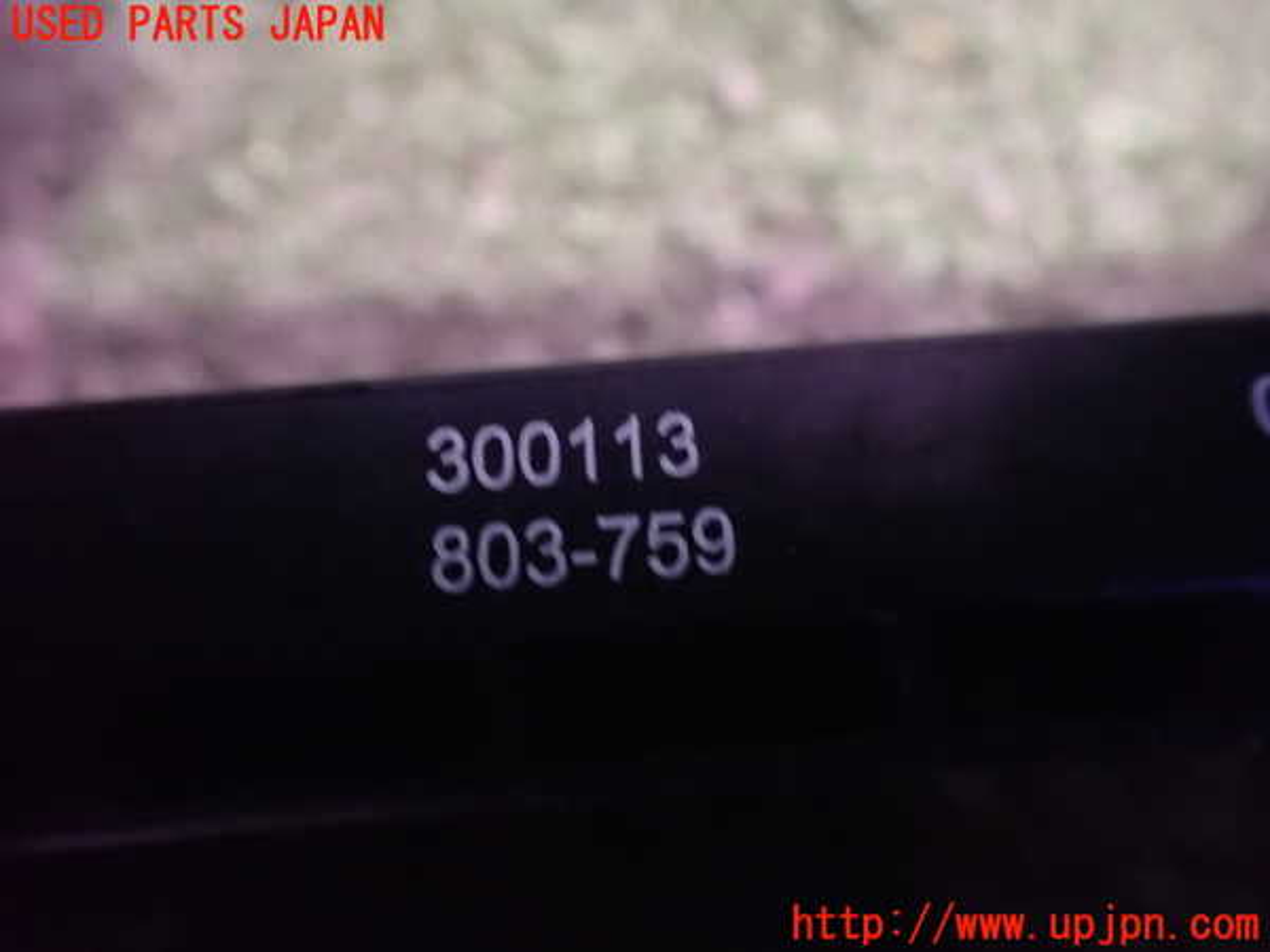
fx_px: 1101
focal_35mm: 30
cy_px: 476
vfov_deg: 46.8
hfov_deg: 60.0
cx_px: 635
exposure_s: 1/13
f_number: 2.3
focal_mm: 5.4
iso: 1600
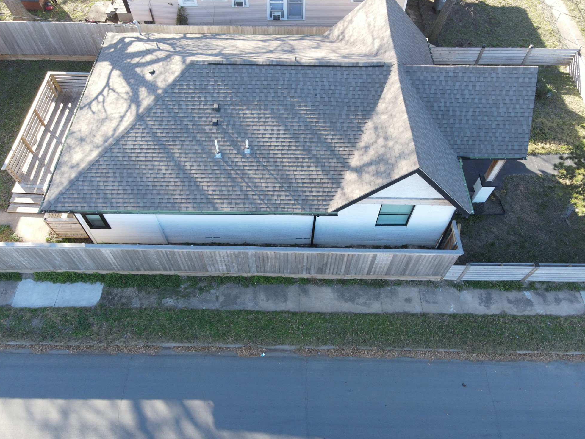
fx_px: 423
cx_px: 287
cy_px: 220
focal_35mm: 25
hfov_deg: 69.4
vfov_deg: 54.9
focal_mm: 4.5
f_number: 2.8
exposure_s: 1/15
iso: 100
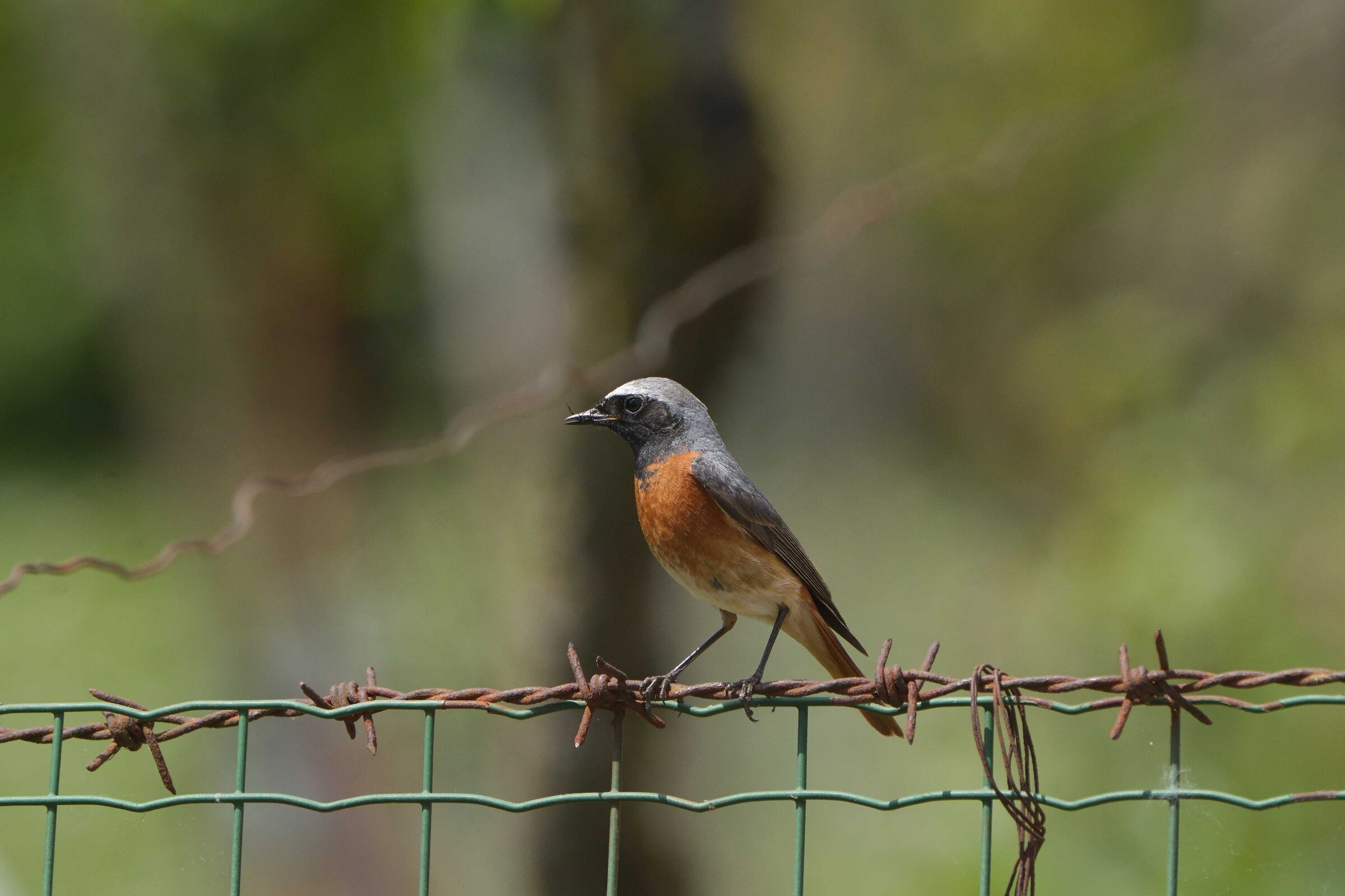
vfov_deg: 1.5
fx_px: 33622
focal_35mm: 900
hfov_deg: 2.3
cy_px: 448
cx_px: 672
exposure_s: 1/1250
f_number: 9
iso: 500
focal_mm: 600
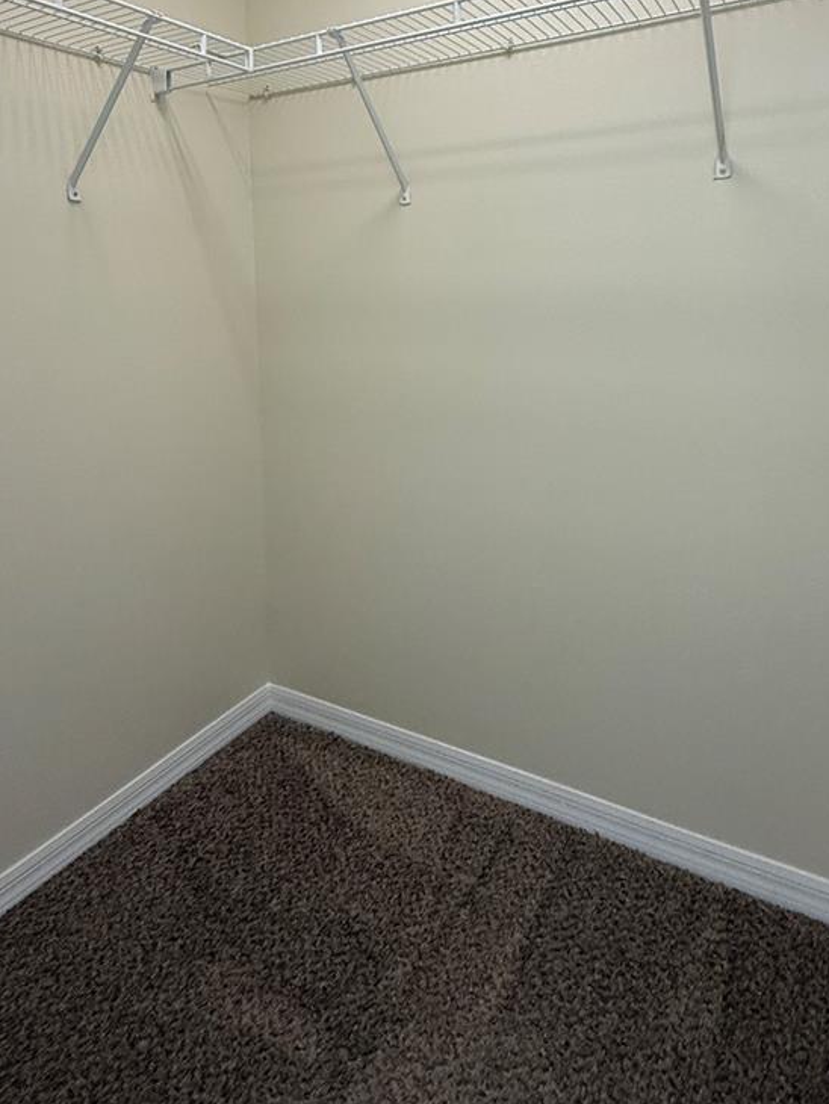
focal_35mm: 23
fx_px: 734
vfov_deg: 71.1
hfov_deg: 58.9
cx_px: 402
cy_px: 345
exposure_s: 1/120
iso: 320
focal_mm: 2.22
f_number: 2.2
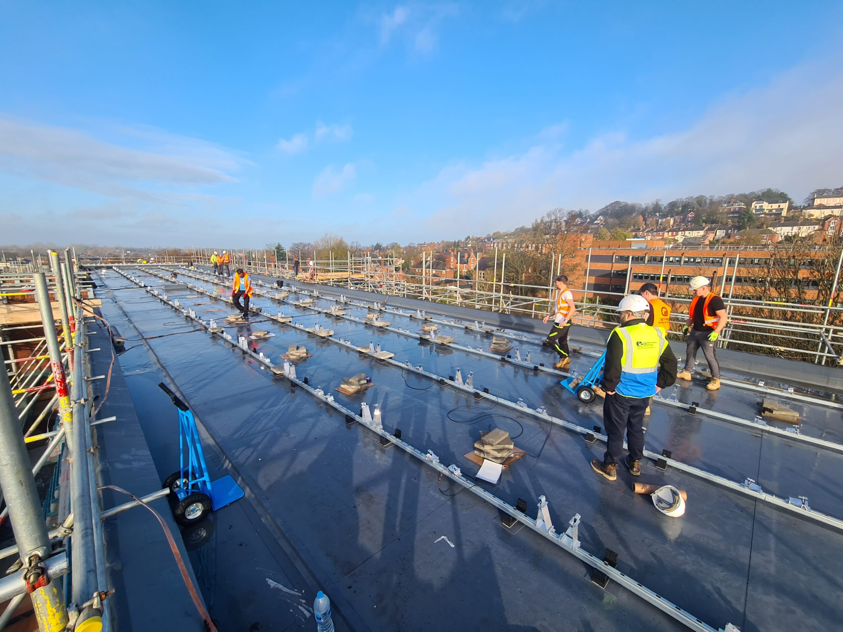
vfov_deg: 89.9
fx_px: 317
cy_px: 316
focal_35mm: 13
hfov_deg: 106.2
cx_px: 422
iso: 50
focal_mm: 2.2
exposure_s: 1/732
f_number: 2.2
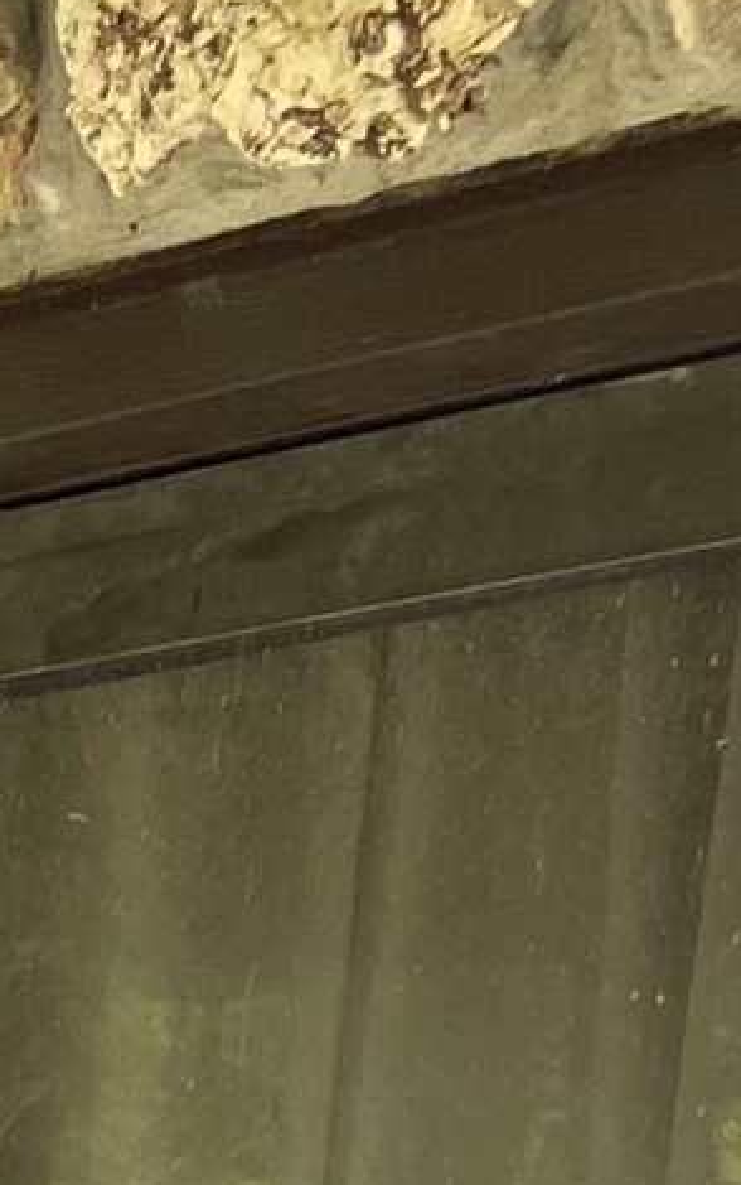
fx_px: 5813
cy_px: 2710
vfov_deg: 10.3
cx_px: -1875
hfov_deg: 6.4
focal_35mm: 180
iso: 32
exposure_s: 1/126
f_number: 1.6
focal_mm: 5.1
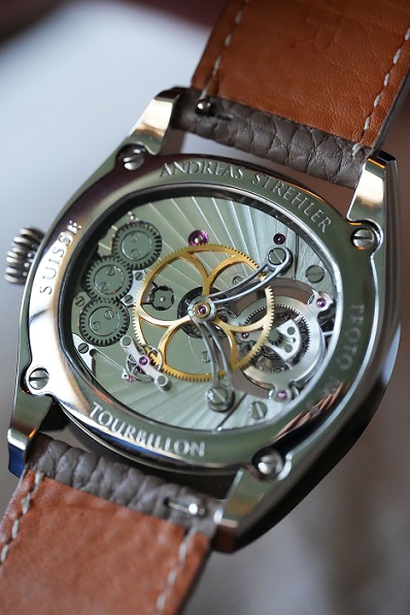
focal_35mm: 105
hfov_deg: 13.1
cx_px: 205
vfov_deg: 19.4
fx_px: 1792
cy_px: 308
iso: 12800
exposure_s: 1/250
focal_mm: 105
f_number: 4.5
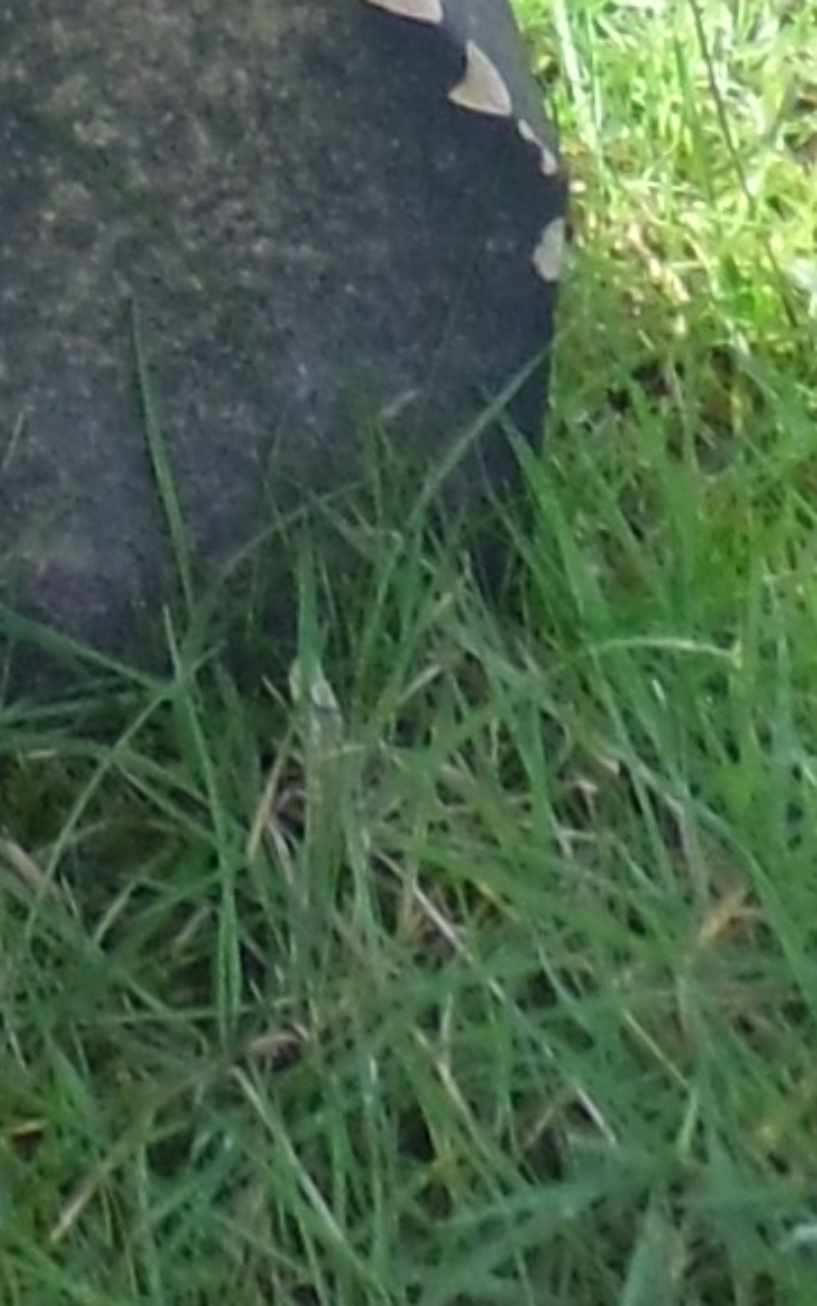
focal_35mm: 244
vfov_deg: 7.1
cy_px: -3312
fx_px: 8688
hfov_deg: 5.0
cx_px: -1872
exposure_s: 1/122
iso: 80
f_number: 3.3
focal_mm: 5.6
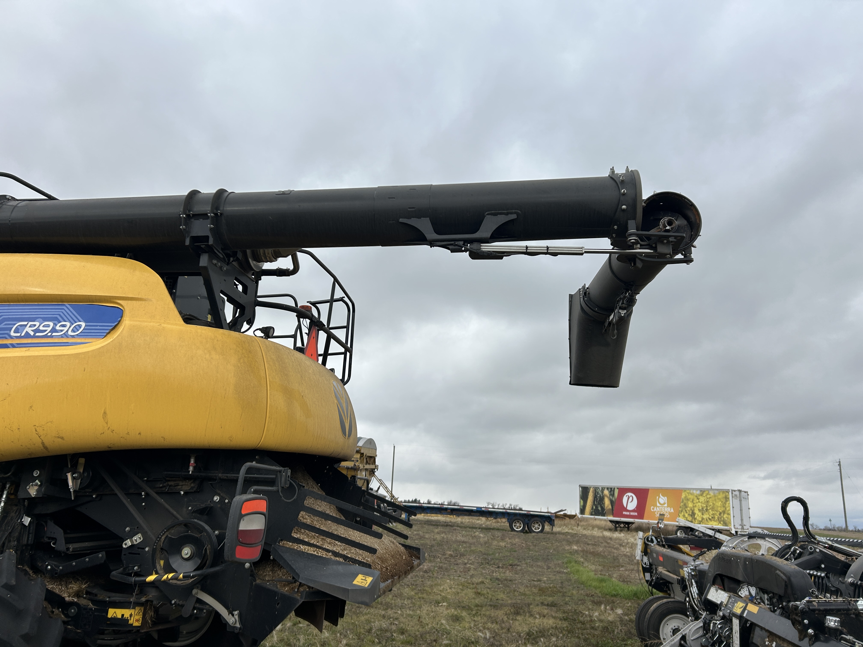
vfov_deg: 53.1
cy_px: 324
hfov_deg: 67.3
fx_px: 648
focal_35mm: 26
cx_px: 432
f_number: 1.5
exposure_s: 1/1224
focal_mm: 5.7
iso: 50
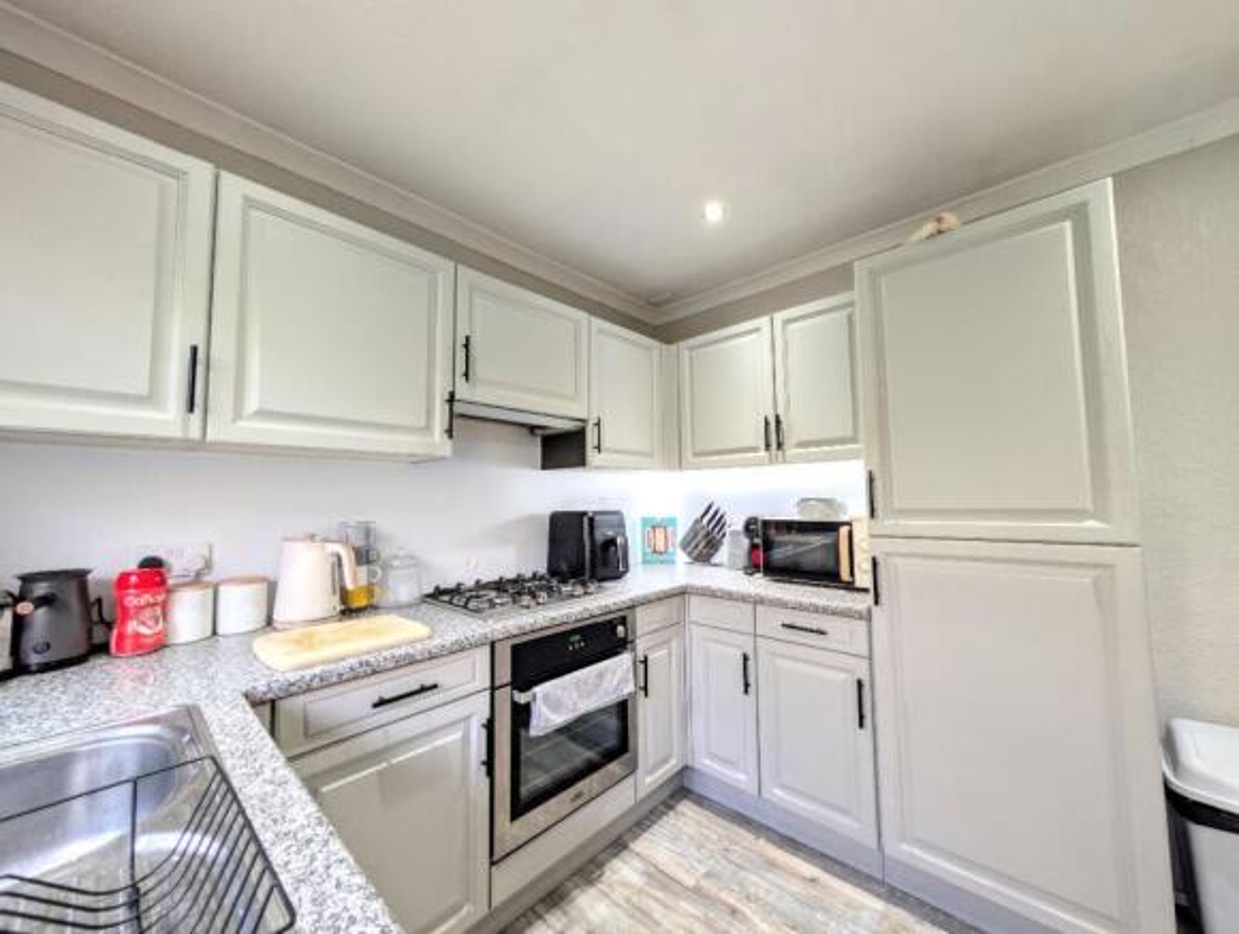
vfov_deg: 94.7
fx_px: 430
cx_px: 620
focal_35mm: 12
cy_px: 467
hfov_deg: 110.4
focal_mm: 2.02
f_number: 1.7
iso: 79
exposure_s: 1/50
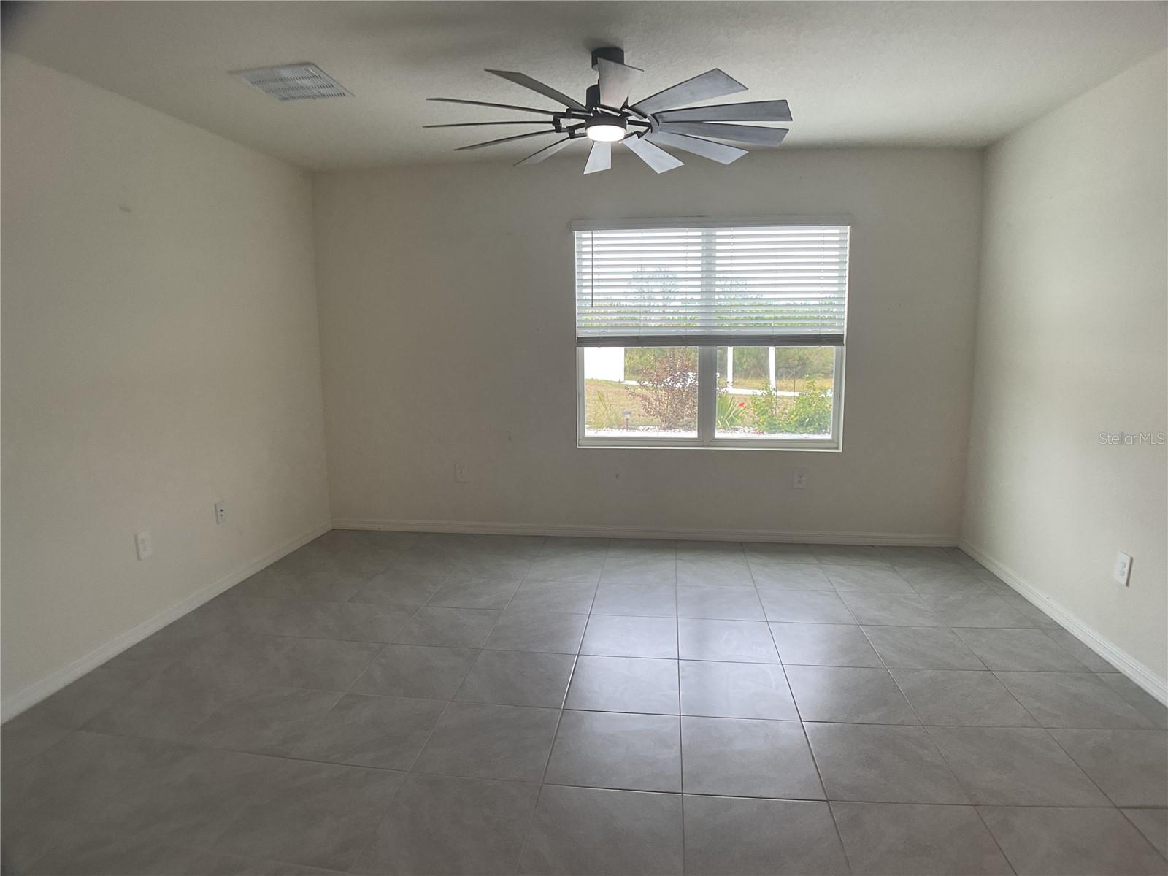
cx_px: 584
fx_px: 979
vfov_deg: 48.2
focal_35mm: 29
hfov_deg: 61.7
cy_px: 438
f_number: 1.8
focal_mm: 3
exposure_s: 1/120
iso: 50
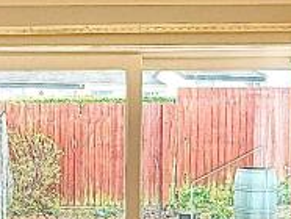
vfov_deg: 19.1
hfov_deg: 24.6
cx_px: 34
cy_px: 160
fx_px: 648
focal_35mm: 77
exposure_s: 1/104
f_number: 2.2
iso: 40
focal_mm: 2.22
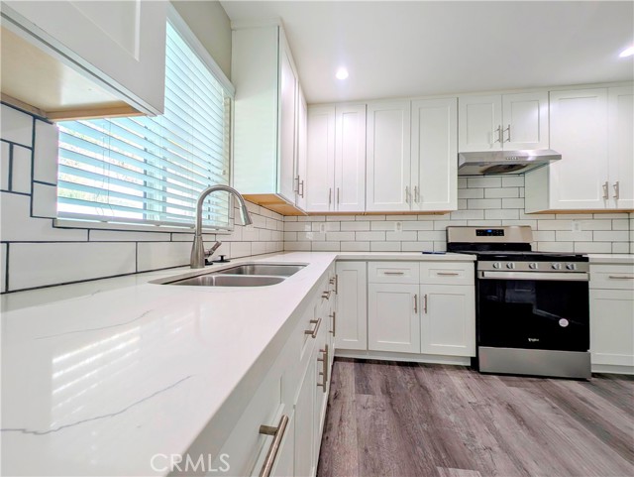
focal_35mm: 12
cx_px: 317
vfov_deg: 94.6
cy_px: 238
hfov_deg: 110.5
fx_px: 220
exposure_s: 1/120
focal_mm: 2.23
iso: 49
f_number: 1.95
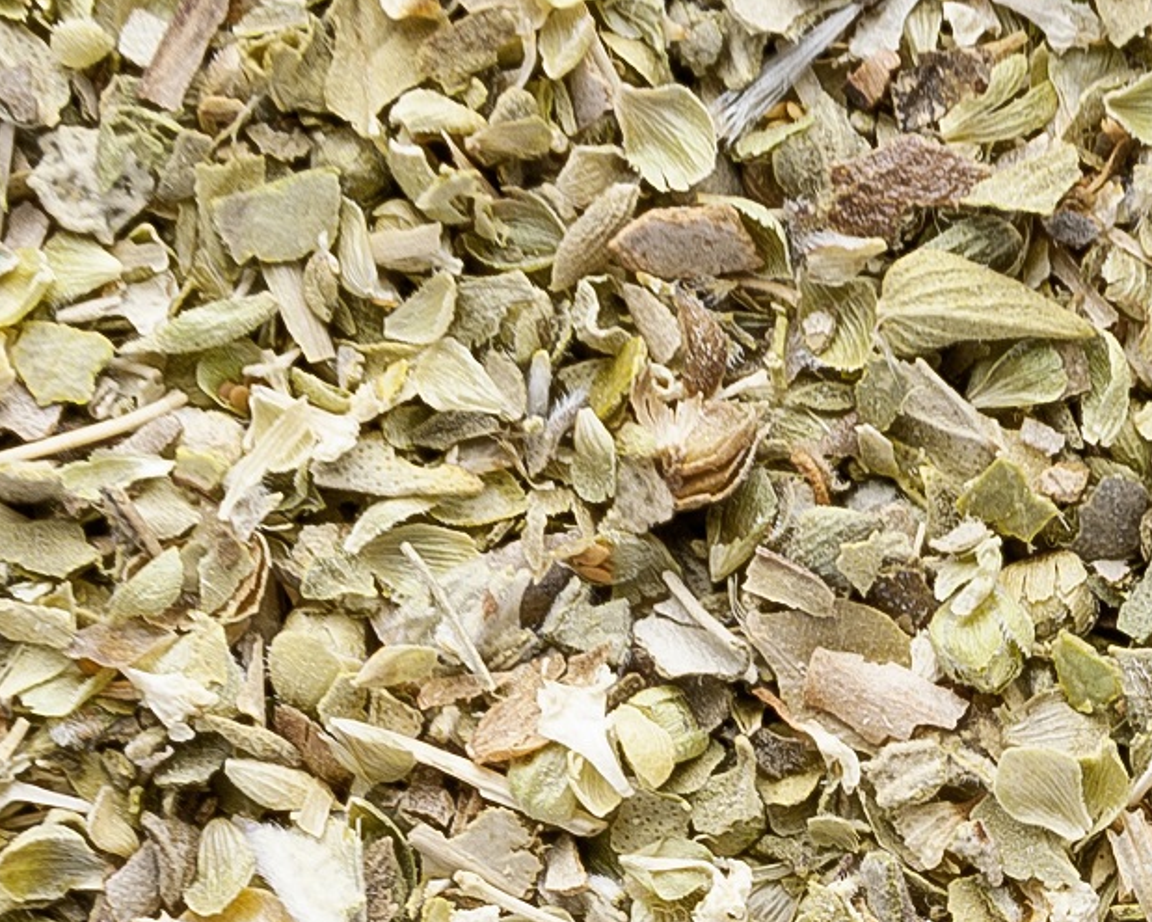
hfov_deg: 6.0
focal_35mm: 321
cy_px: 1380
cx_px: 1247
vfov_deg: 4.8
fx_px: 10943
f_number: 16
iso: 100
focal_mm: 70
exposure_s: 1/125
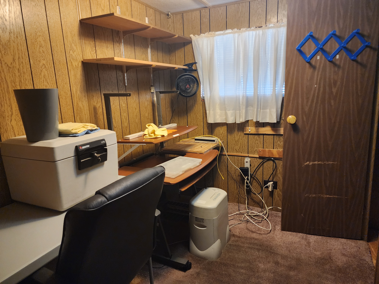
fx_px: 252
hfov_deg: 73.9
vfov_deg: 58.9
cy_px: 142
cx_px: 190
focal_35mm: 23
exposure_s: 1/120
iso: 640
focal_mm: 6.4
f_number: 1.8
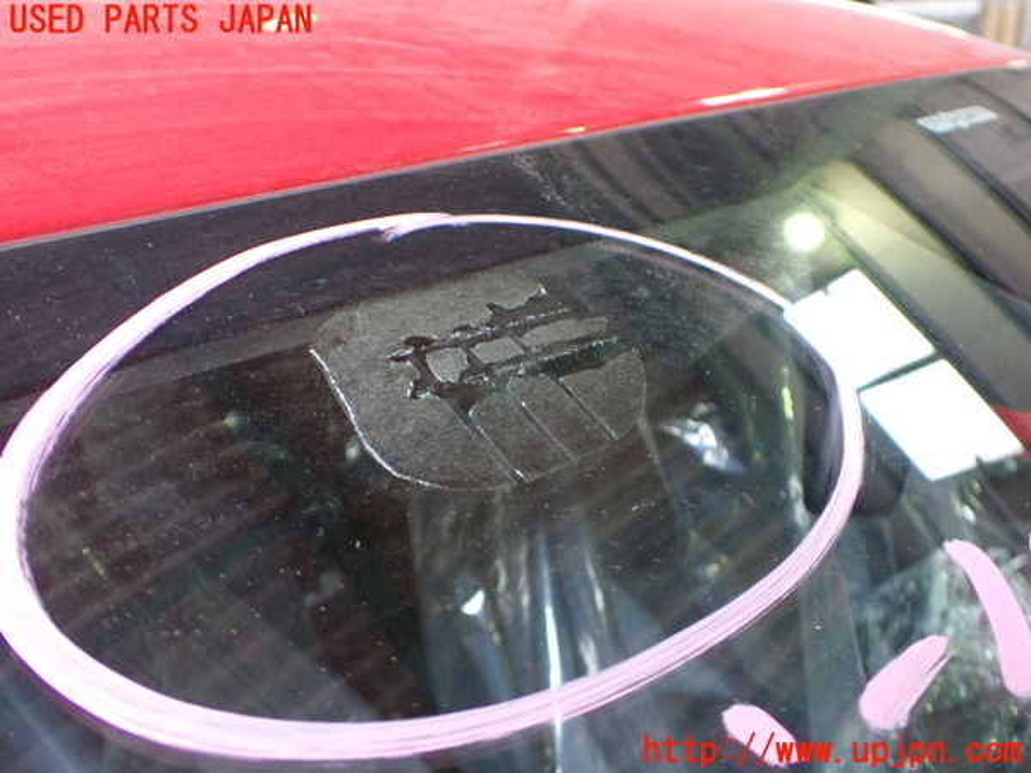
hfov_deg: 60.0
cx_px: 516
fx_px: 894
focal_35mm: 30
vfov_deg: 46.8
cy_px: 386
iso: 800
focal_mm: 5.4
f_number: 2.3
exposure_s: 1/80
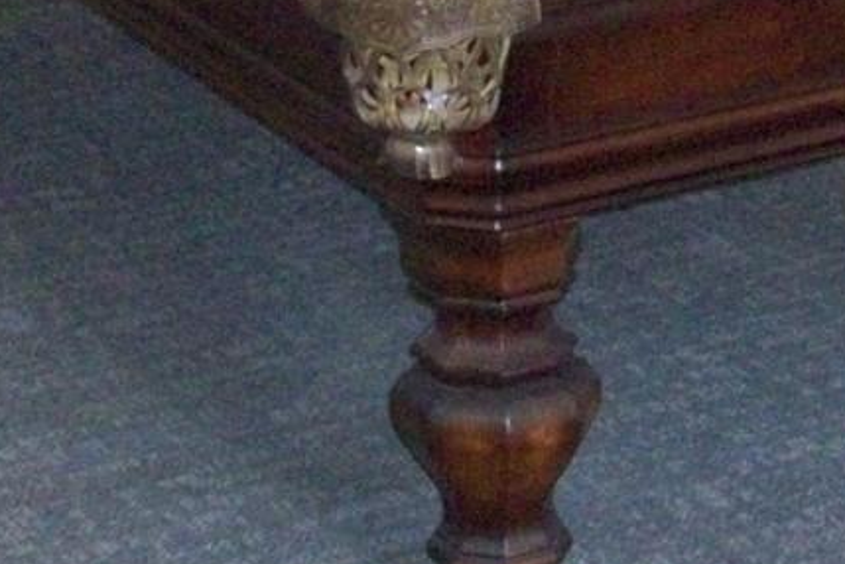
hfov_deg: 15.5
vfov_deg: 9.9
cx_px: 620
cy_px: -436
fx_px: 3098
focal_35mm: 132
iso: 320
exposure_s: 1/60
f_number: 2.8
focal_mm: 5.7
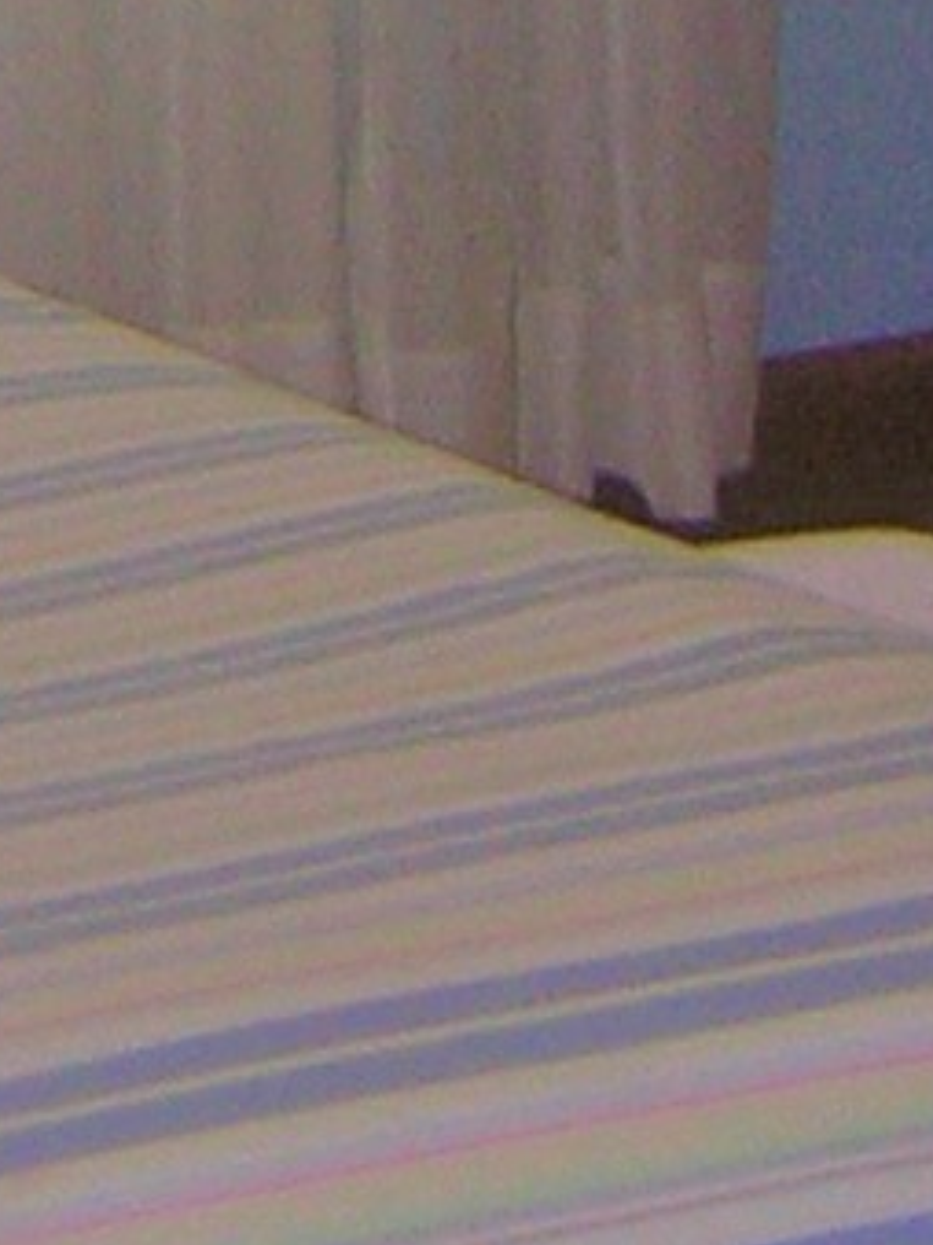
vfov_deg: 7.7
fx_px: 8666
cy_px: -1686
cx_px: -320
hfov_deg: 6.1
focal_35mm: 241
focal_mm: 6.6
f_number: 3.1
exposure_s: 1/30
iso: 50
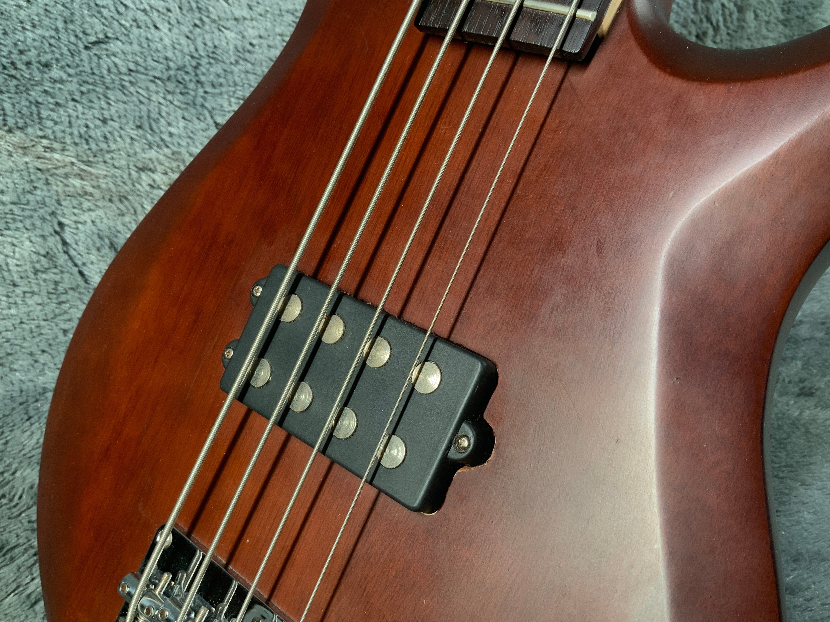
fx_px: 719
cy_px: 319
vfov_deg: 46.8
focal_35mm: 30
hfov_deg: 60.0
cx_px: 422
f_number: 1.8
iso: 100
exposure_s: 1/60
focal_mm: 3
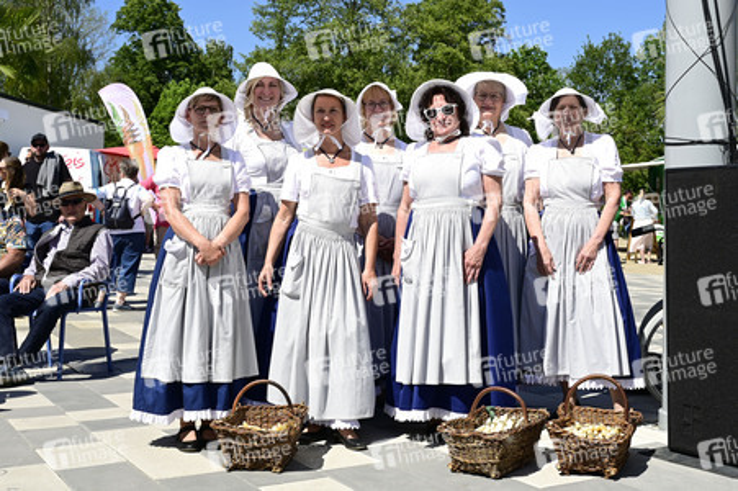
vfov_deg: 33.4
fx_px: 819
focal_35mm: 40
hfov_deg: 48.5
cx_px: 369
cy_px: 246
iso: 64
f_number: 8
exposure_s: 1/200
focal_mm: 40
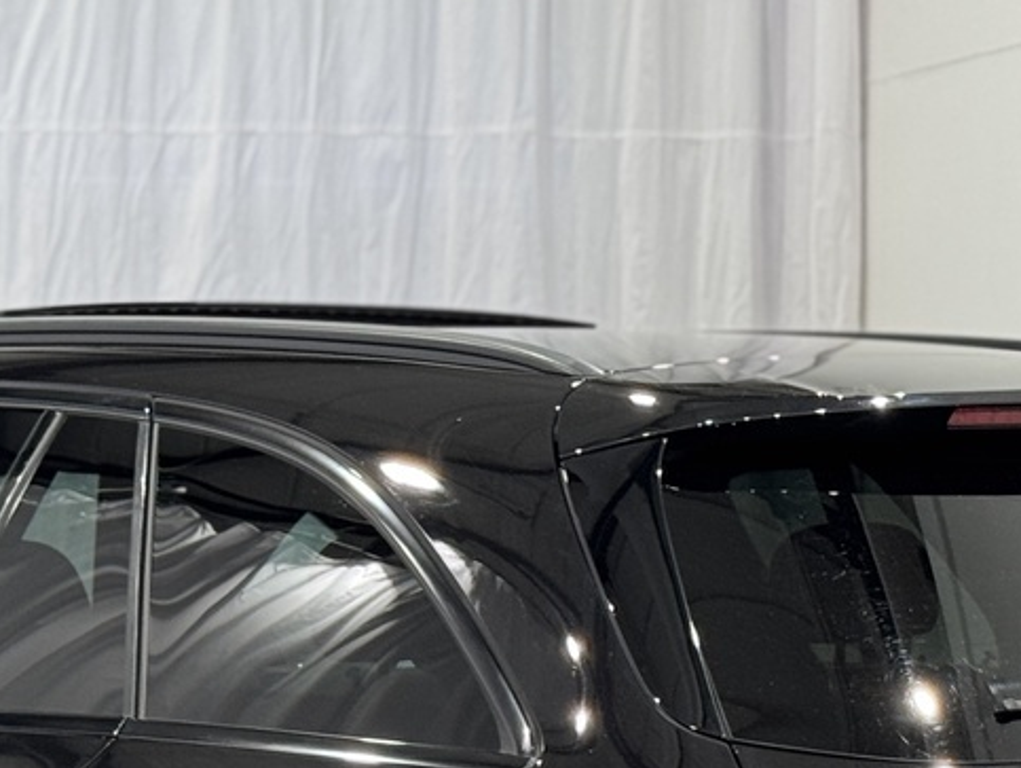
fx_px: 4221
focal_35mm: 143
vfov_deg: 10.2
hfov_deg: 13.8
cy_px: 984
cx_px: 355
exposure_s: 1/50
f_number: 1.78
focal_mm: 6.76
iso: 80
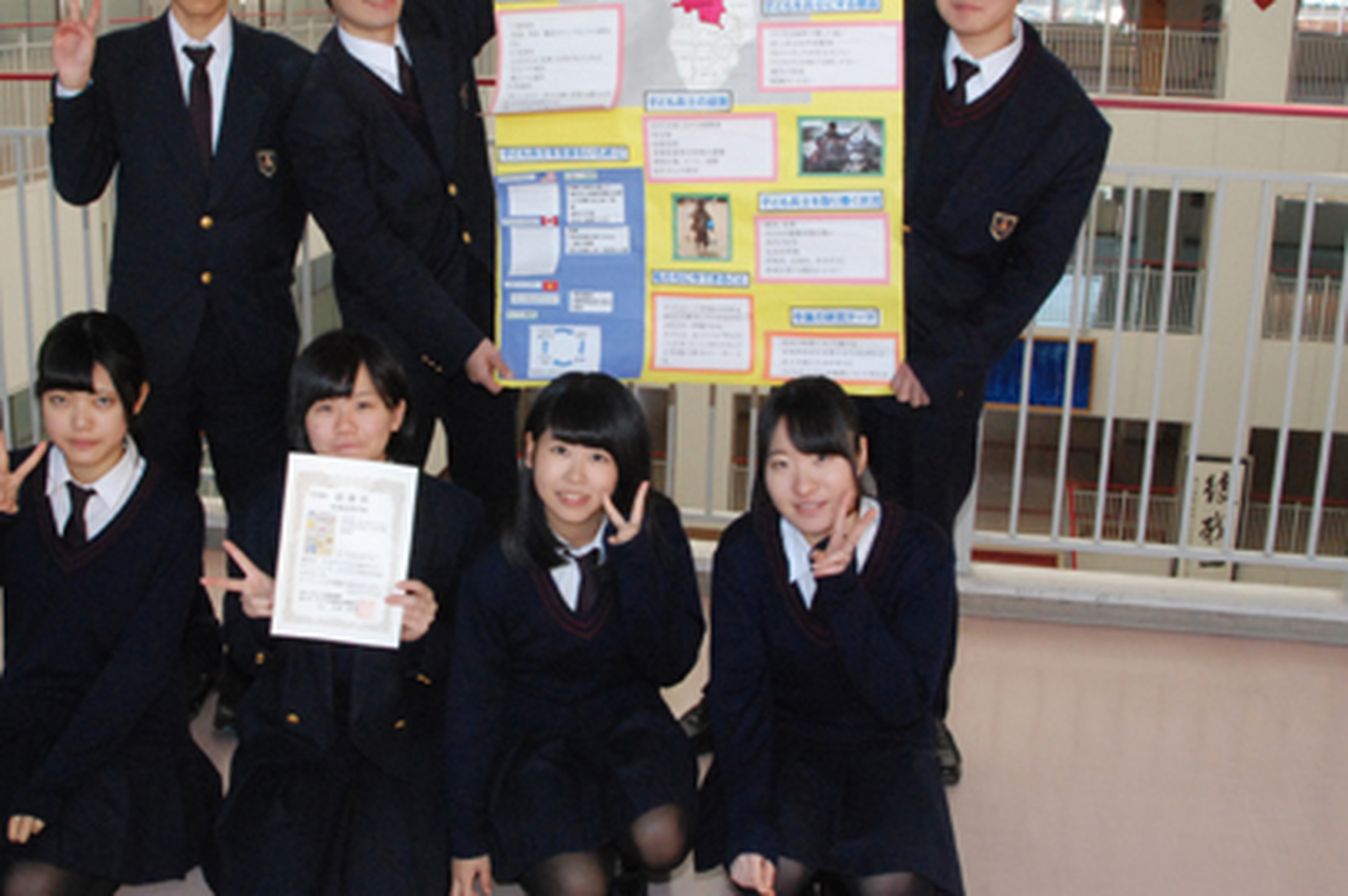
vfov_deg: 33.2
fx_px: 1497
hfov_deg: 48.3
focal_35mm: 40
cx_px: 574
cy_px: 342
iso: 1600
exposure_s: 1/125
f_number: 14
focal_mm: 18
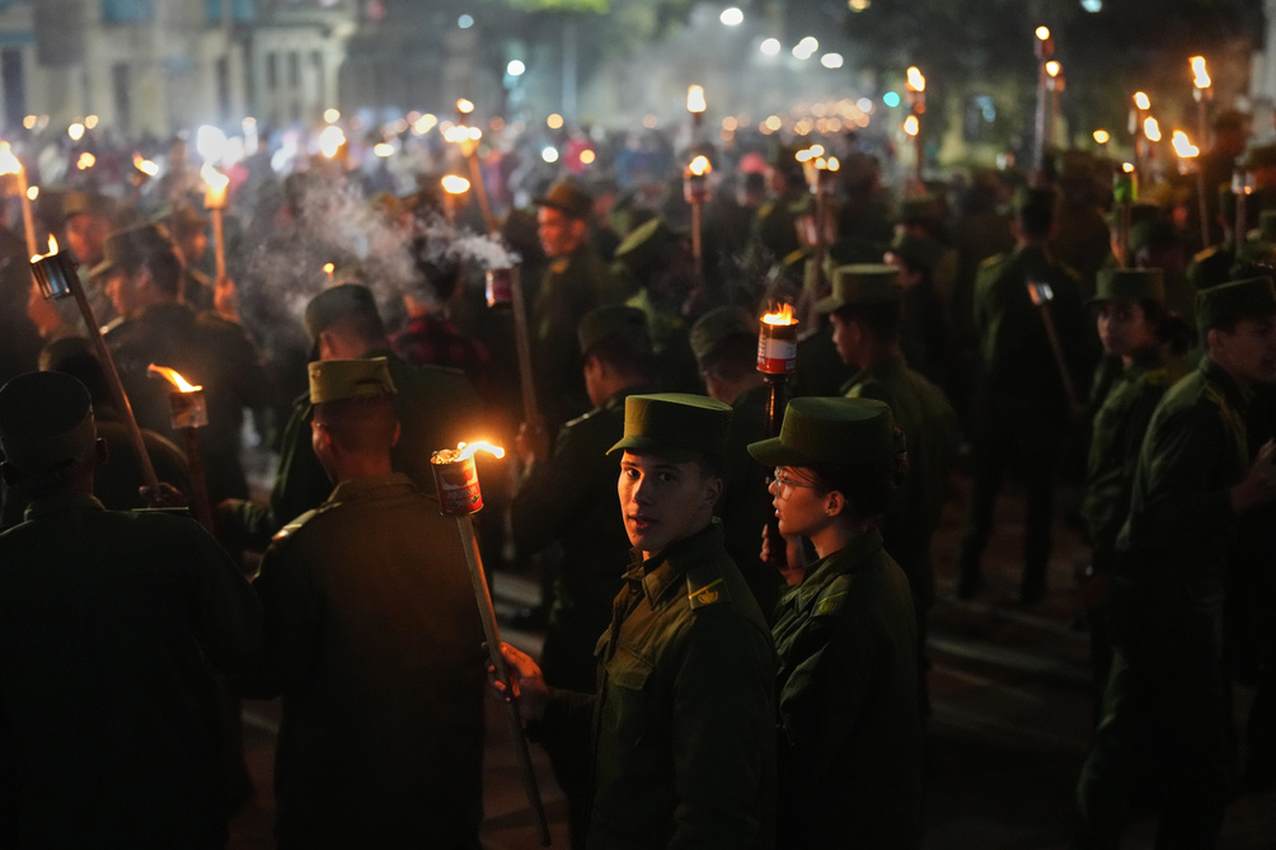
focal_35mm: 51
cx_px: 629
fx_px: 1807
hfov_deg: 38.9
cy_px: 426
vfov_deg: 26.5
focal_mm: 50
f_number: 2
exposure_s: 1/100
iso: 6400
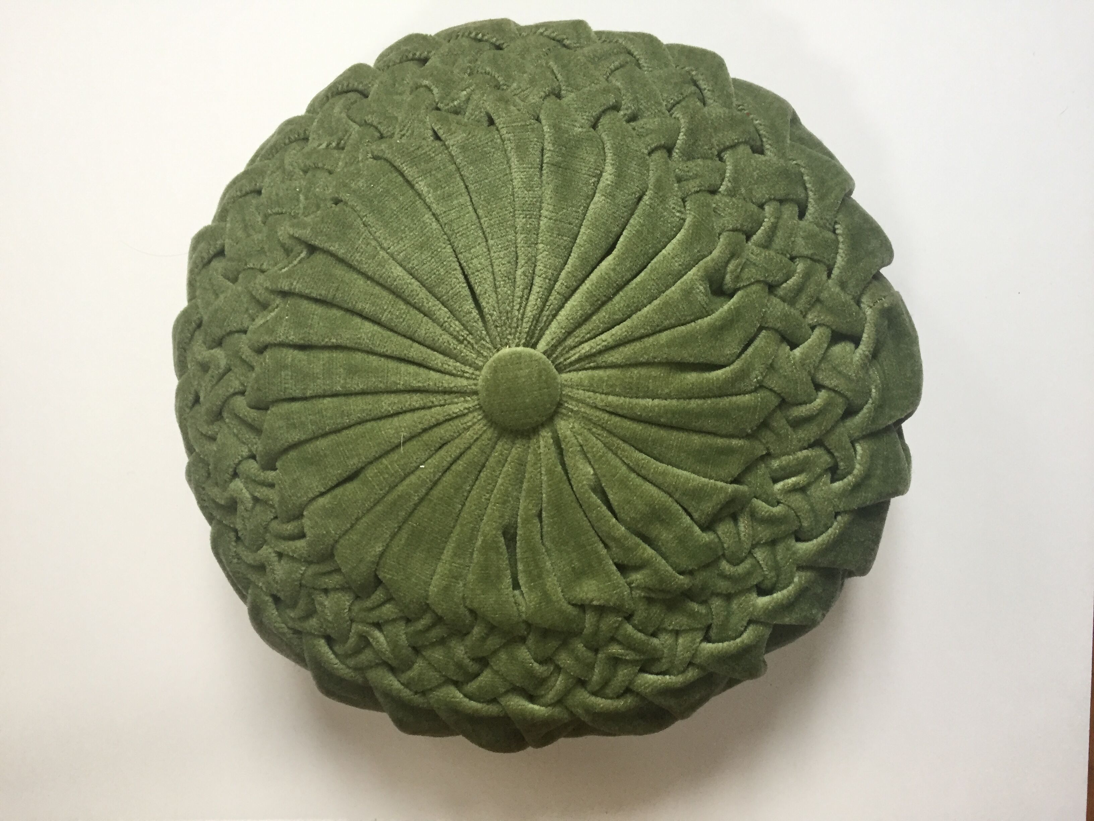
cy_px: 410
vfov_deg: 48.2
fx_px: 917
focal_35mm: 29
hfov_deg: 61.7
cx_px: 547
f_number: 2.2
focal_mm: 4.15
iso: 80
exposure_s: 1/33
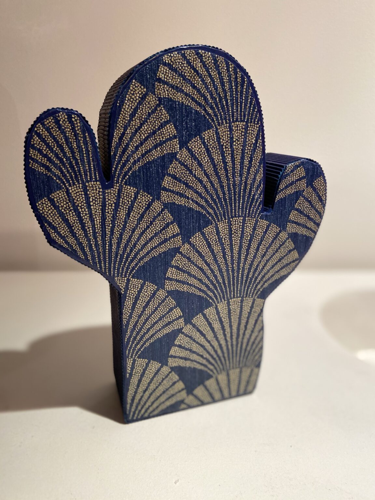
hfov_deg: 53.1
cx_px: 188
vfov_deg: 67.3
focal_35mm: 26
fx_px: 376
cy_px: 250
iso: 160
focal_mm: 4.25
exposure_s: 1/50
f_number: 1.8
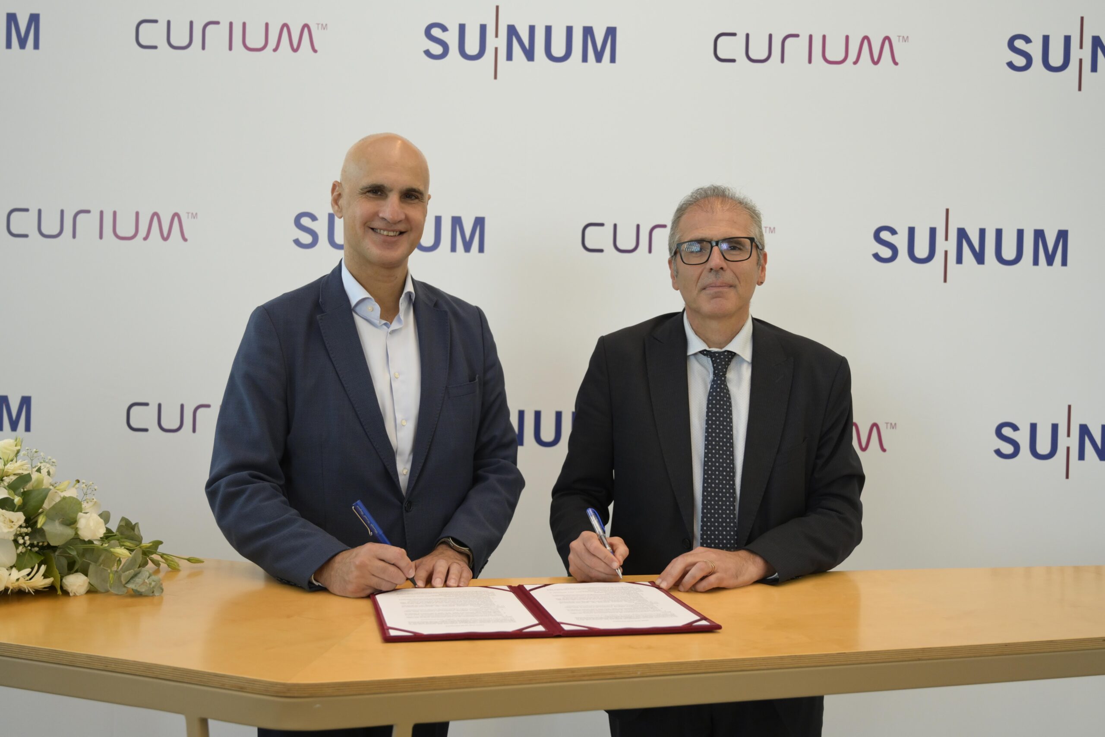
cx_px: 552
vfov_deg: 35.9
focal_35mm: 37
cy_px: 368
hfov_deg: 51.9
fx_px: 1136
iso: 1250
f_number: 4
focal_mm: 37
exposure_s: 1/200
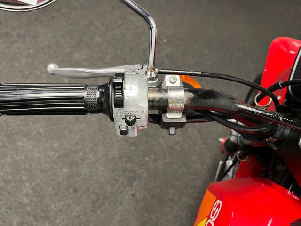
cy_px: 113
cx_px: 150
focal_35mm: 26
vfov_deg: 53.1
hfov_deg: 67.3
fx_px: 226
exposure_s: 1/50
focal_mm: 5.1
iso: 320
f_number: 1.6
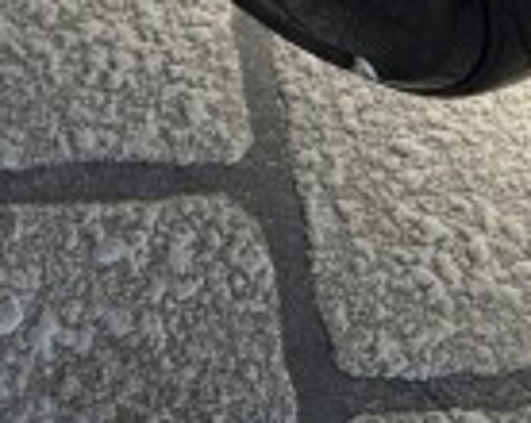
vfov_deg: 7.5
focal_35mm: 181
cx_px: 79
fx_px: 2840
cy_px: -819
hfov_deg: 10.6
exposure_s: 1/269
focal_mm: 6.76
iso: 80
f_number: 1.78
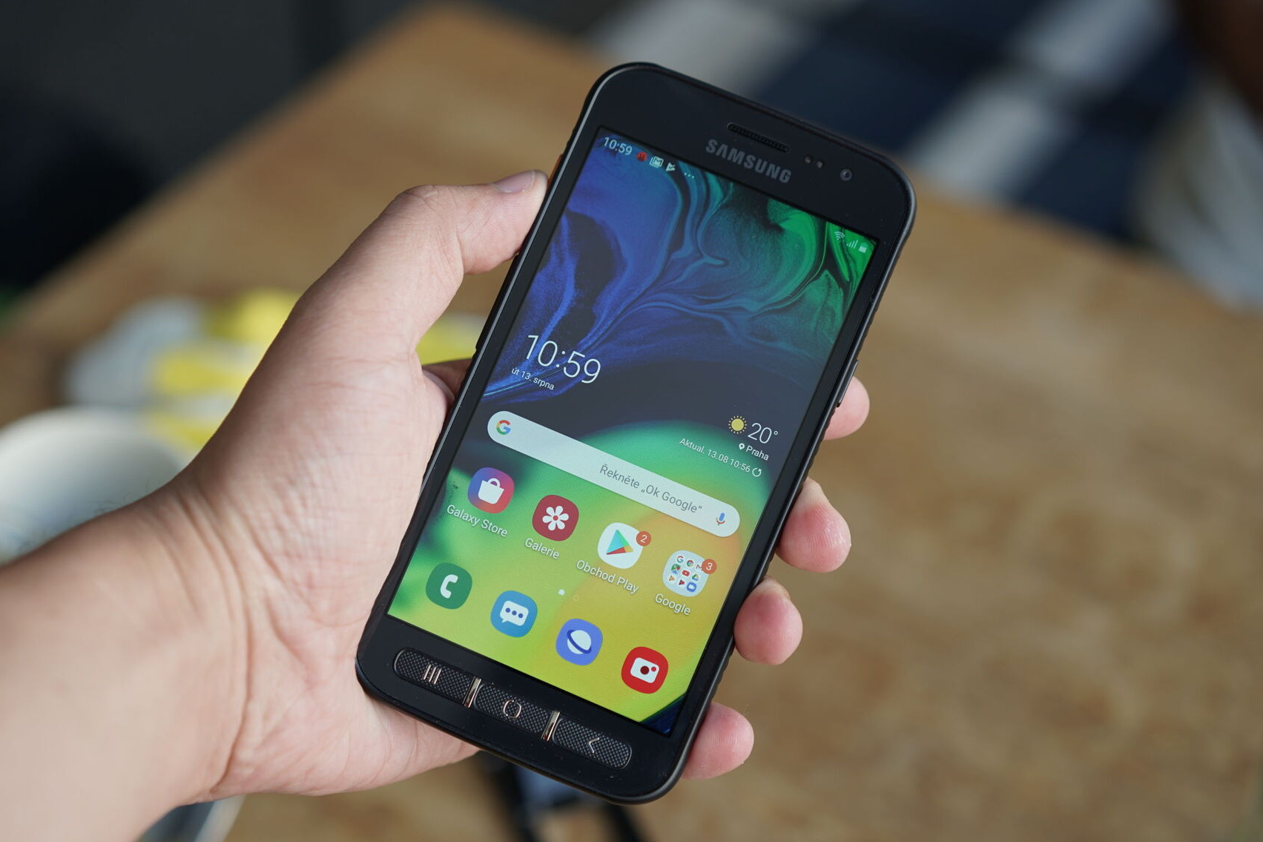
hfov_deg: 32.4
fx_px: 2175
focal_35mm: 62
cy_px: 462
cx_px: 561
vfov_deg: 21.9
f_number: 3.2
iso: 125
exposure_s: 1/125
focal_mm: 55
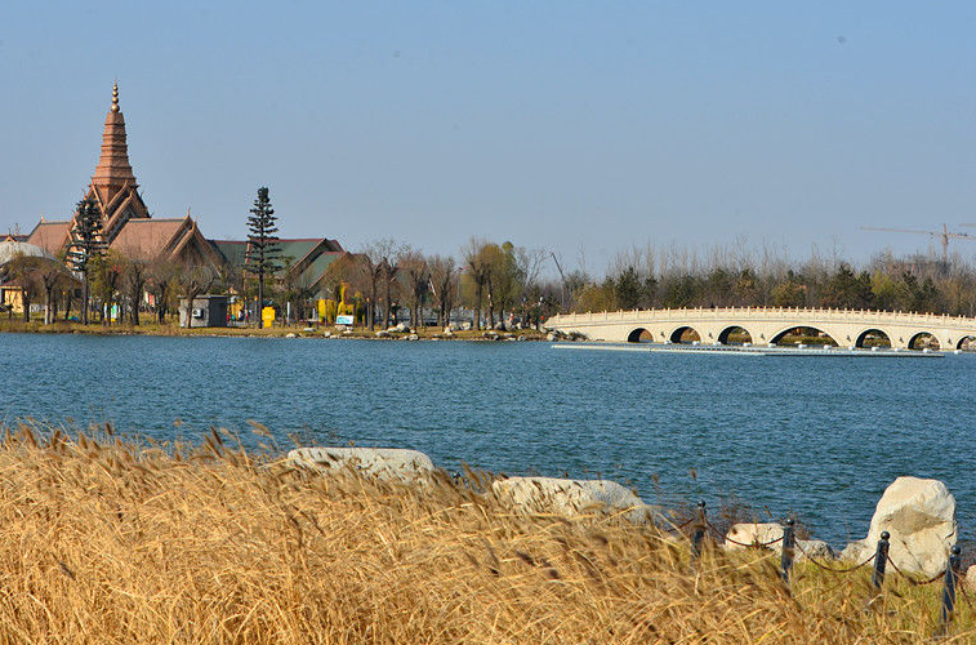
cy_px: 327
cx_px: 472
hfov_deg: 18.5
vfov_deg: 12.3
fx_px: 3001
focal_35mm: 111
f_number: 16
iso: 100
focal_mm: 70
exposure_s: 1/80
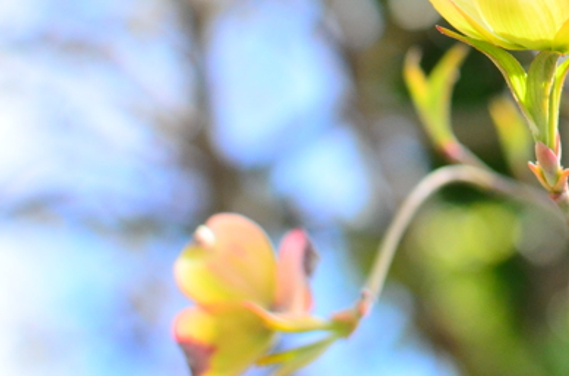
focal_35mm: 138
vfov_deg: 9.8
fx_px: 2180
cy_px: 3
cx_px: 589
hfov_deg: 14.6
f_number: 3.5
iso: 640
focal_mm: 35
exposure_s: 1/4000
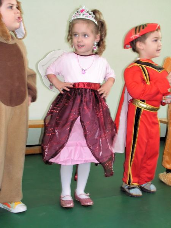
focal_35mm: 55
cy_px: 114
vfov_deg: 34.9
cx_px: 86
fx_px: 362
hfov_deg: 26.6
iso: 160
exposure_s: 1/60
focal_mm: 9.2
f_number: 3.2
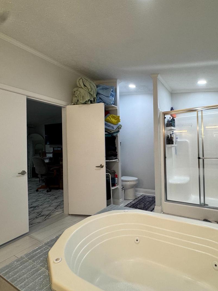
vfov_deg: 84.7
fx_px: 160
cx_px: 130
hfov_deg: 68.1
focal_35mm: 19
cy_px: 147
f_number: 2.2
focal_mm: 2.22
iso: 160
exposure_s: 1/120
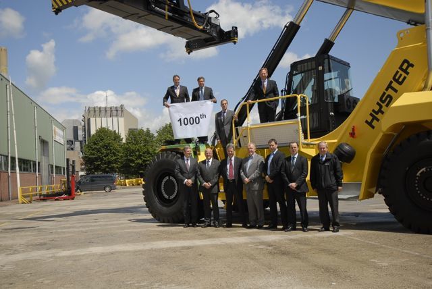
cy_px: 144
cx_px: 216
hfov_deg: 53.1
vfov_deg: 36.9
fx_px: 432
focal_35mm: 36
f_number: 5
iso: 200
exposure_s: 1/1000
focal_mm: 24
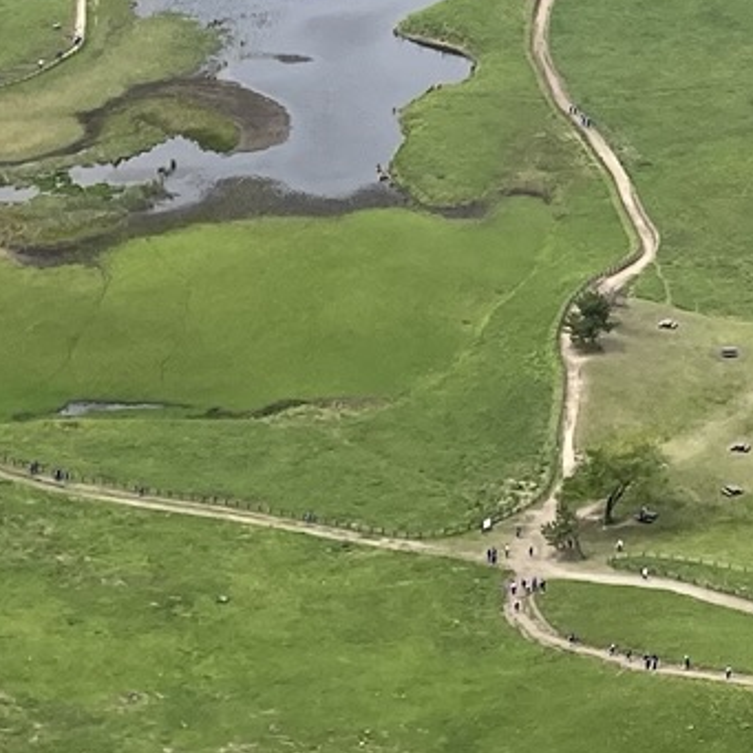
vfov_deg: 11.5
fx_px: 3569
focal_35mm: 145
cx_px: 1100
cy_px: -409
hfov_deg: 11.6
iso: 20
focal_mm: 3.99
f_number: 1.8
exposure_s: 1/2024
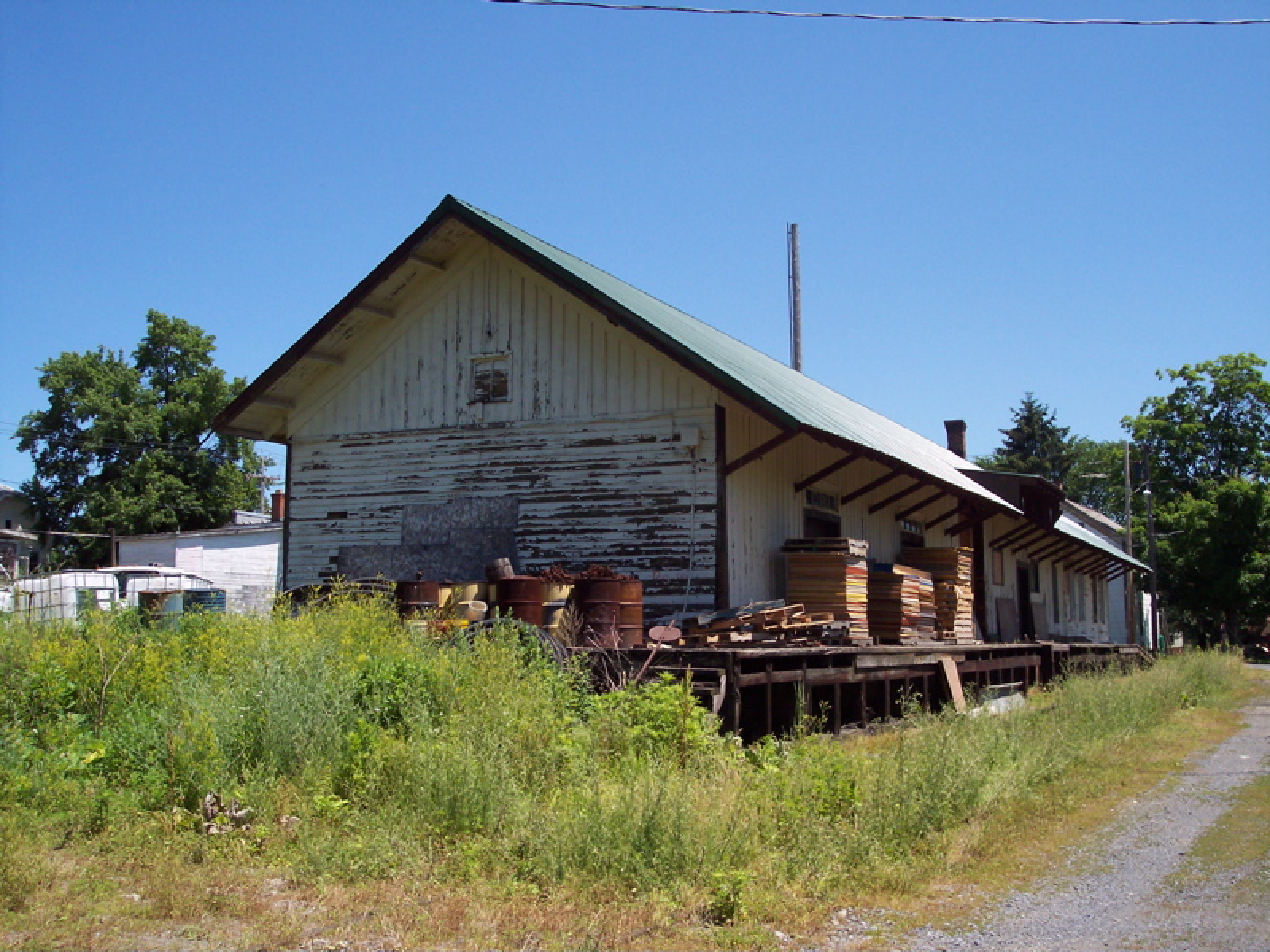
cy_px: 476
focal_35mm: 38
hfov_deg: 49.0
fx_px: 1394
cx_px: 635
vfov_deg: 37.7
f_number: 4.8
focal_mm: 8
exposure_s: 1/700
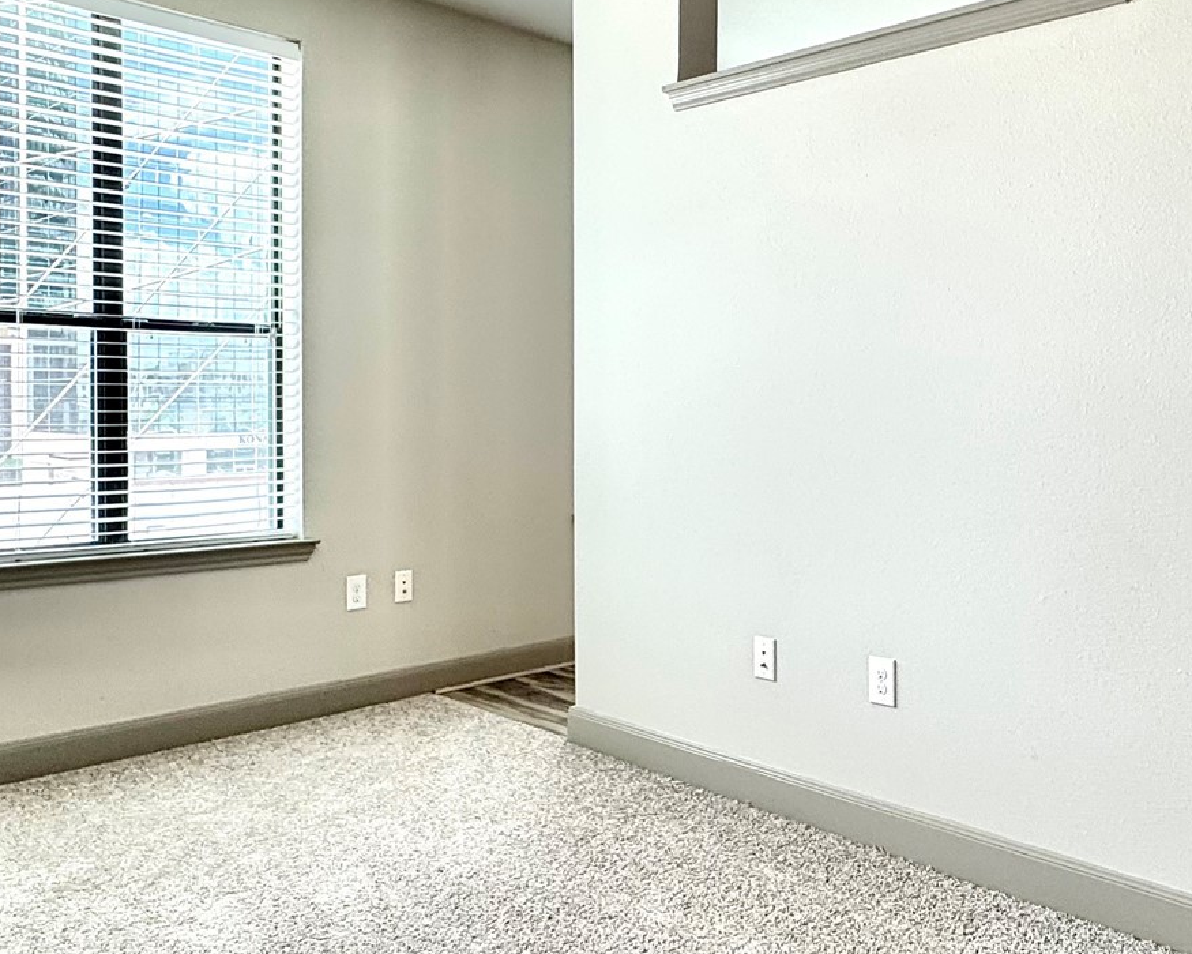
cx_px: 685
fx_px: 1129
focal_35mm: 32
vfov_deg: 45.7
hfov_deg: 55.4
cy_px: 429
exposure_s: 1/120
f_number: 2.2
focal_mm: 2.22
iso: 64
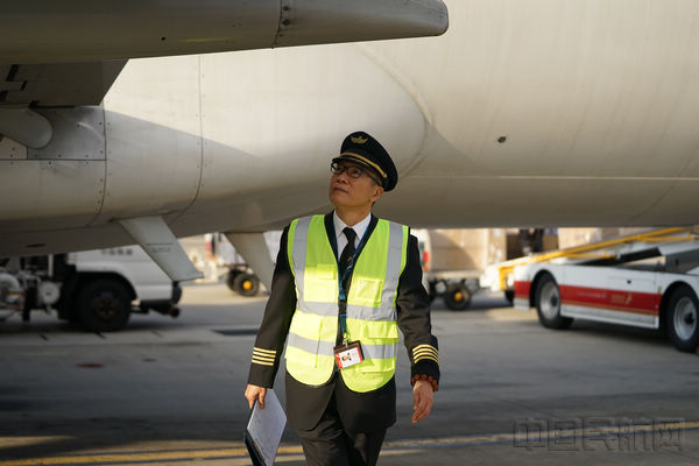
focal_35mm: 70
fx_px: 1359
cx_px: 350
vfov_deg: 19.5
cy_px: 233
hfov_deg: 28.8
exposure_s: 1/5000
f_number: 2.8
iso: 400
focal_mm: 70
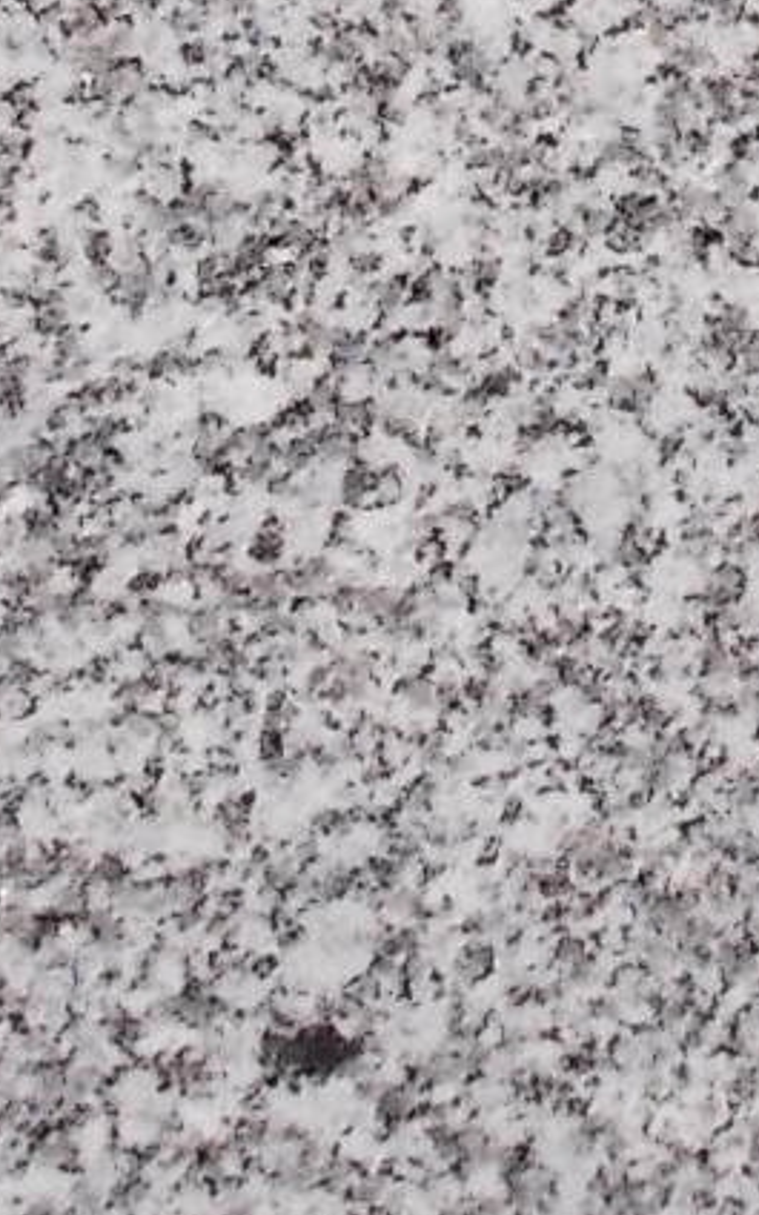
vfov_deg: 19.3
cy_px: -92
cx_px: 573
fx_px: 3442
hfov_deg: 12.5
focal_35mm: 104
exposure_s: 1/250
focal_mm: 4.6
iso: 80
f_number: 3.2
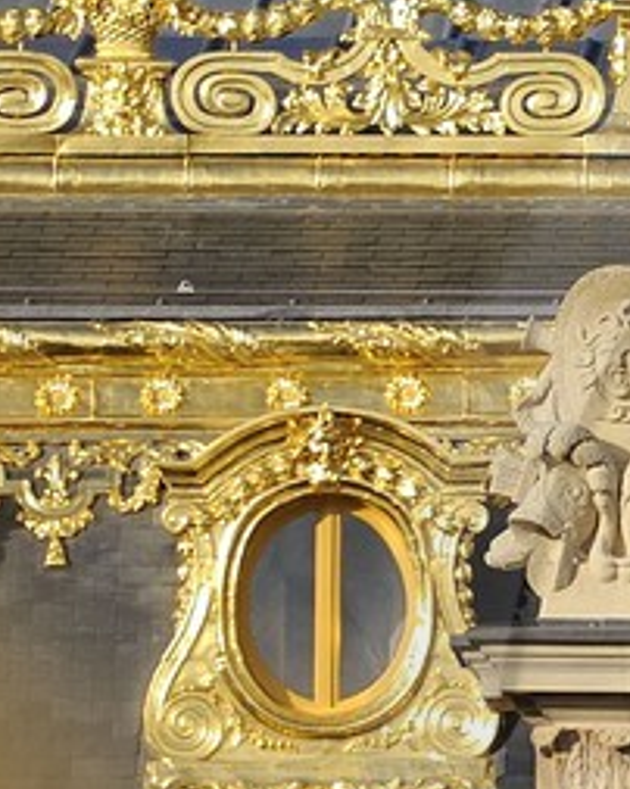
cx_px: 1631
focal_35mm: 1188
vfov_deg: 1.6
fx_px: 27722
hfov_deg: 1.3
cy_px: 892
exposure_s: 1/200
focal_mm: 200
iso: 200
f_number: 10
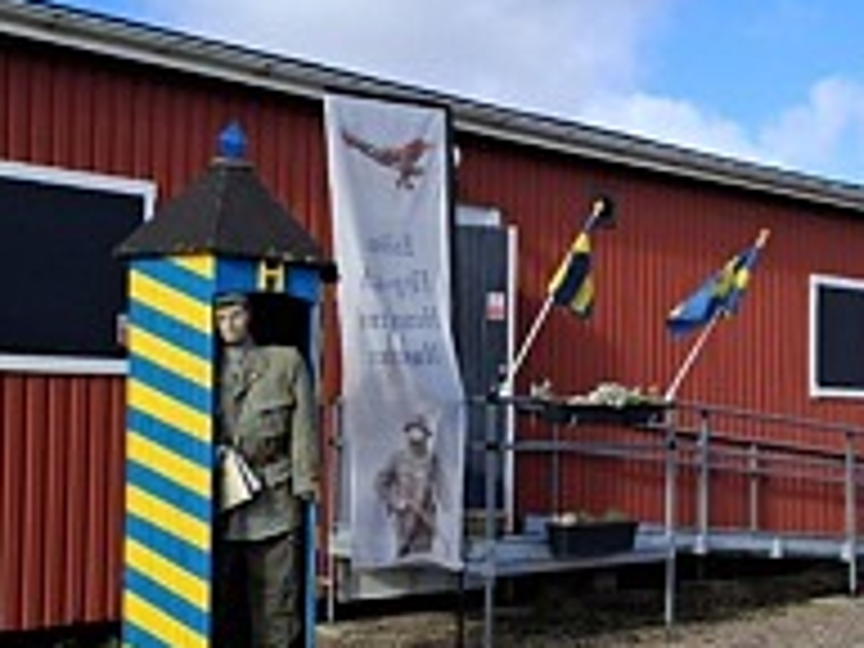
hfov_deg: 35.9
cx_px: 547
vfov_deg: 27.4
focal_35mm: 53
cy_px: 405
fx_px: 1323
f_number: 1.8
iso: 50
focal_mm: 5.54
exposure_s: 1/1302
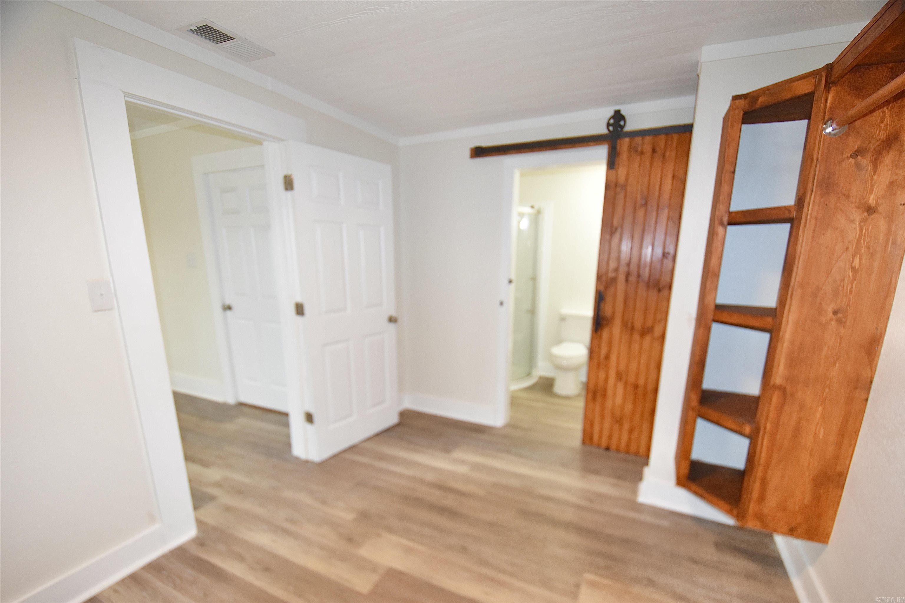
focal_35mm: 15
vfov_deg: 77.3
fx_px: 377
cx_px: 452
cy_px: 302
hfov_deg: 100.4
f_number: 4.5
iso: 800
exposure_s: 1/80
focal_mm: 10
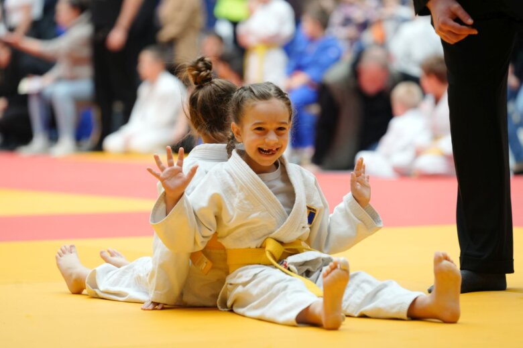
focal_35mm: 200
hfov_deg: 10.3
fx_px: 2905
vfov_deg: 6.9
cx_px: 262
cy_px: 174
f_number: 4
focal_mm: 200
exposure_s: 1/800
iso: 2500
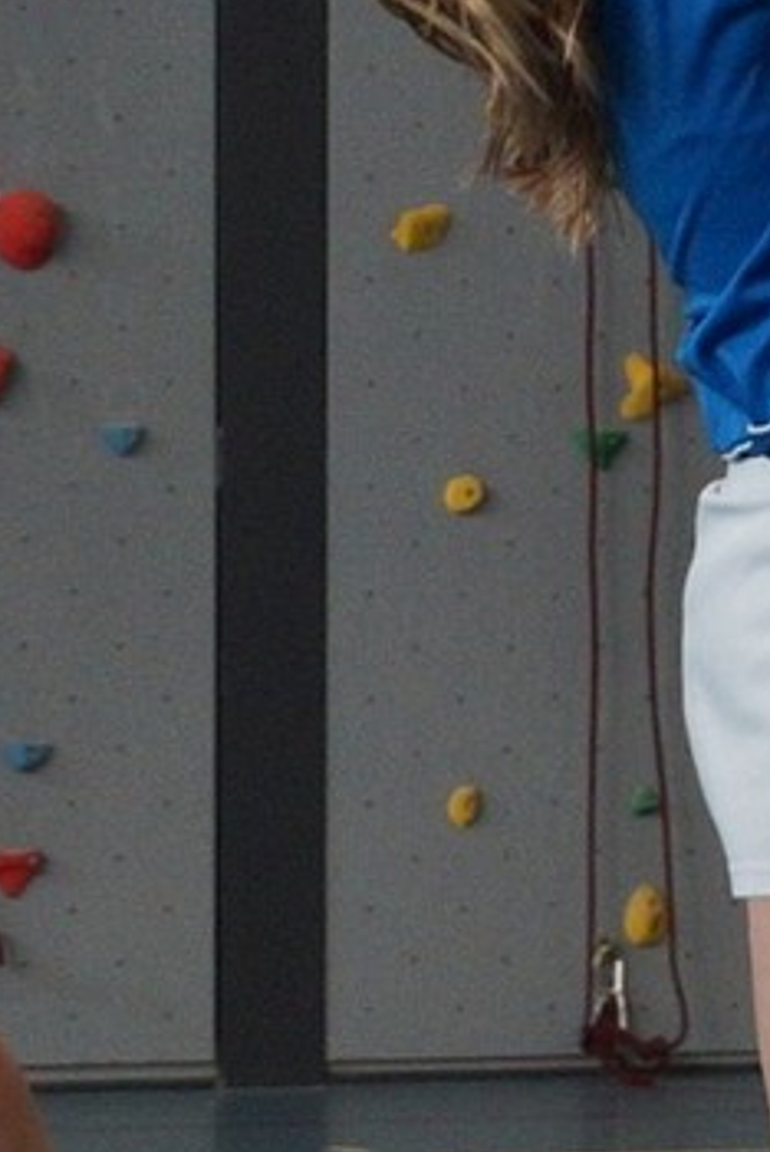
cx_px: 1094
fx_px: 7012
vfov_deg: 9.4
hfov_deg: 6.2
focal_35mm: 219
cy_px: 718
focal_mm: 50
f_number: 4
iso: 800
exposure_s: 1/320
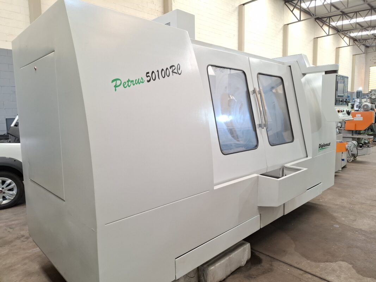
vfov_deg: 58.9
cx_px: 188
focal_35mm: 23
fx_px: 250
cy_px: 141
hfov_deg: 73.9
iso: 200
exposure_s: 1/60
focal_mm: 5.54
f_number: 1.8
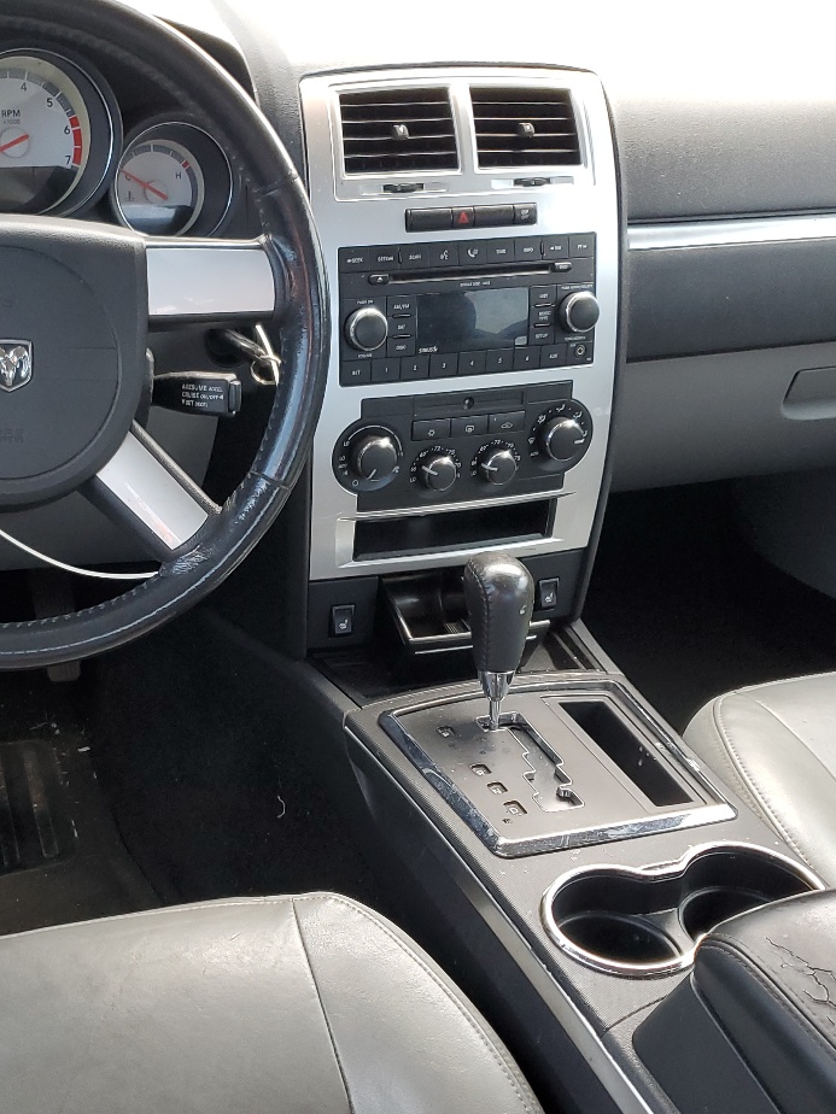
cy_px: 652
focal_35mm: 45
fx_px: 1449
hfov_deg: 31.7
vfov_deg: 41.9
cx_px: 221
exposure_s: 1/120
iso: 70
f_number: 1.5
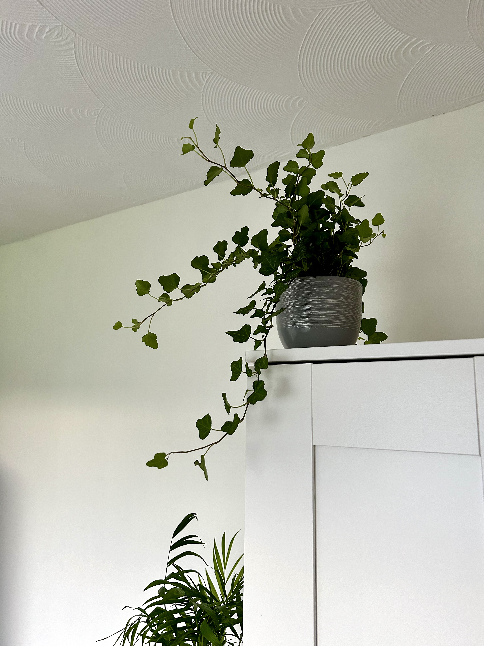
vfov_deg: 67.3
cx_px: 242
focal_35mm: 26
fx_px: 485
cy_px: 323
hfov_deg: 53.1
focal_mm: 5.7
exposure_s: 1/73
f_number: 1.5
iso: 125
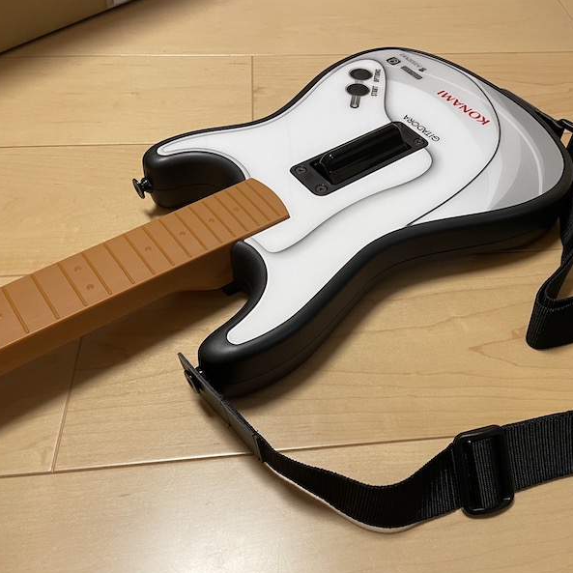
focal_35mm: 31
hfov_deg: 51.9
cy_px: 288
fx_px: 581
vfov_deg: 52.5
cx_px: 360
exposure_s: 1/60
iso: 125
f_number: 1.6
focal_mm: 4.2
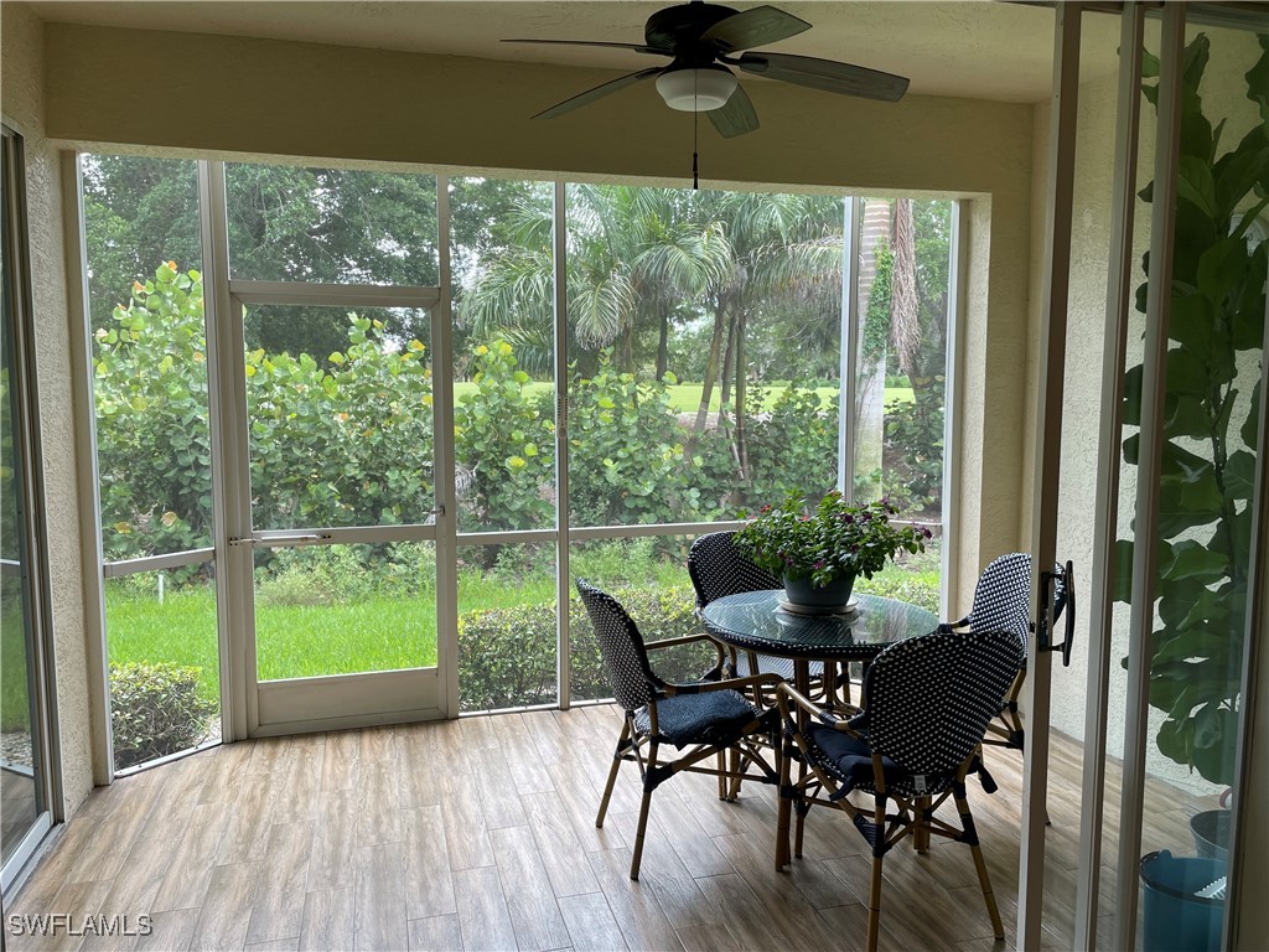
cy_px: 476
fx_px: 953
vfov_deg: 53.1
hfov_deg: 67.3
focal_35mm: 26
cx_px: 634
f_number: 1.6
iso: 40
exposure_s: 1/120
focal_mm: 4.2
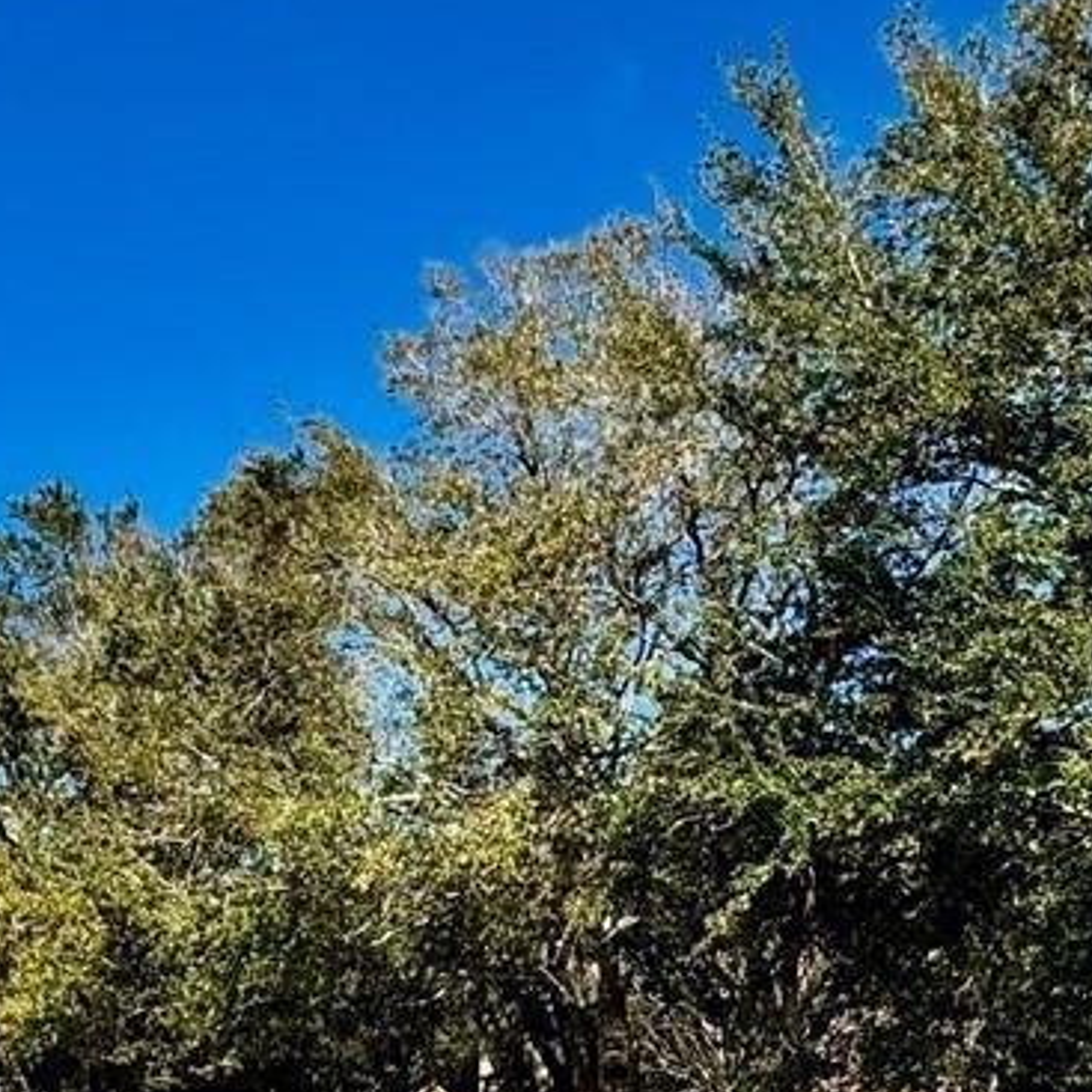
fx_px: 1927
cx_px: -89
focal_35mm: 54
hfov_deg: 28.9
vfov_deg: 30.2
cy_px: 994
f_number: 2.2
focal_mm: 2.22
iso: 50
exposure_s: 1/2494
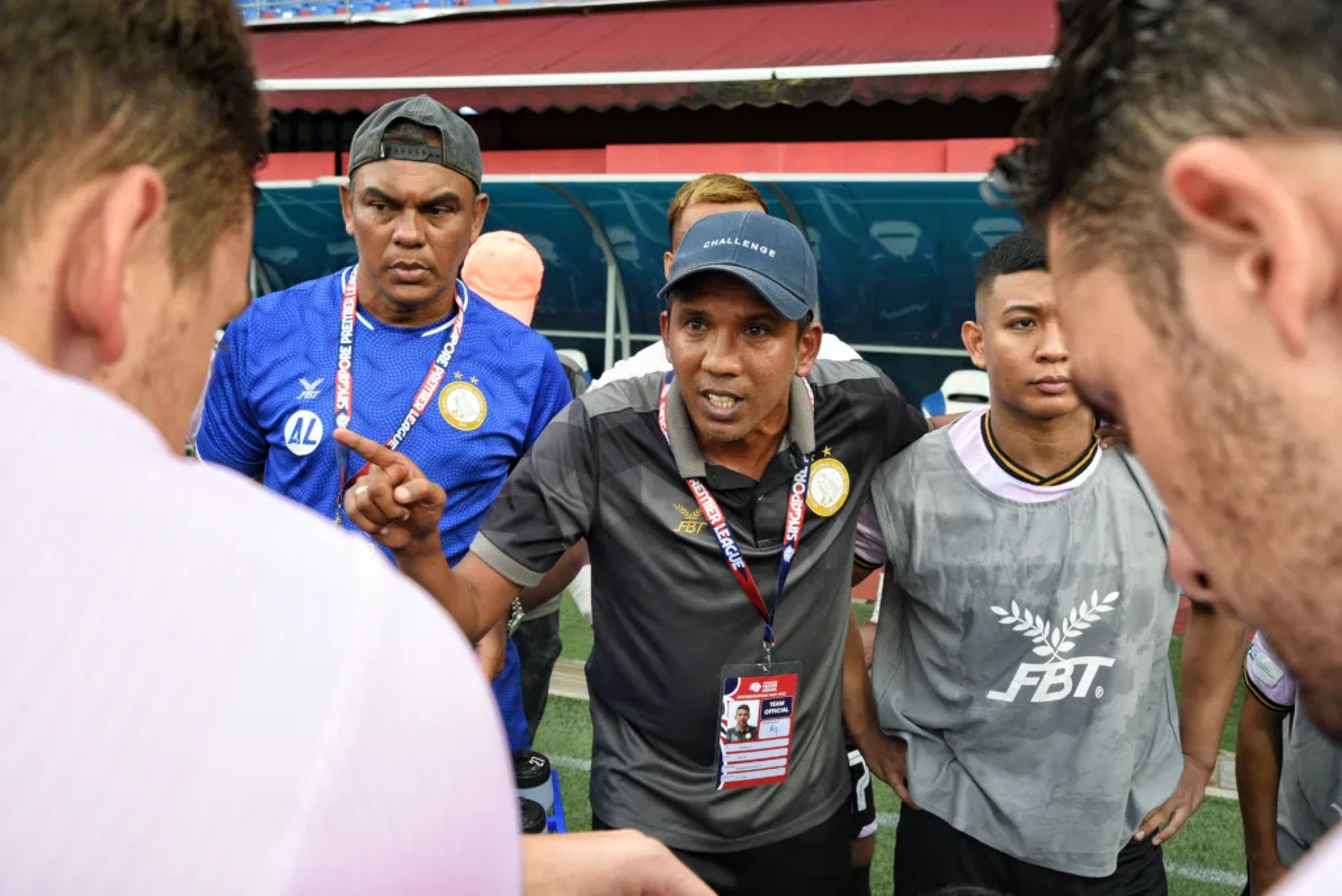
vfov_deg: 37.9
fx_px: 1305
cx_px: 671
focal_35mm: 35
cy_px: 448
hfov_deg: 54.4
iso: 1600
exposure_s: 1/400
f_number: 10
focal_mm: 35
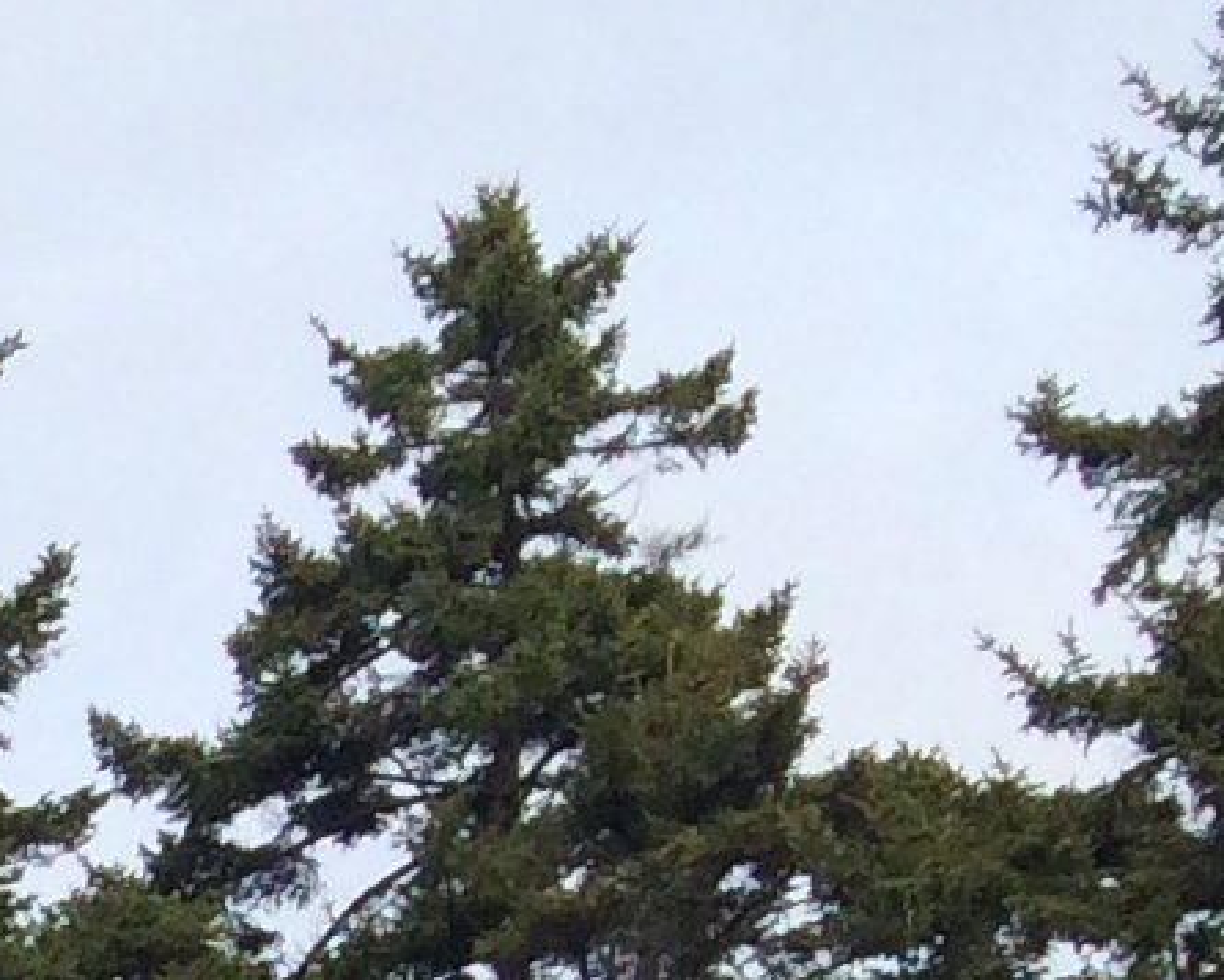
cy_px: 2981
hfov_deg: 7.8
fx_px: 7500
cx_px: -2662
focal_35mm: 207
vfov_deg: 6.7
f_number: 2.2
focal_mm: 4.15
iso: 32
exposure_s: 1/1466
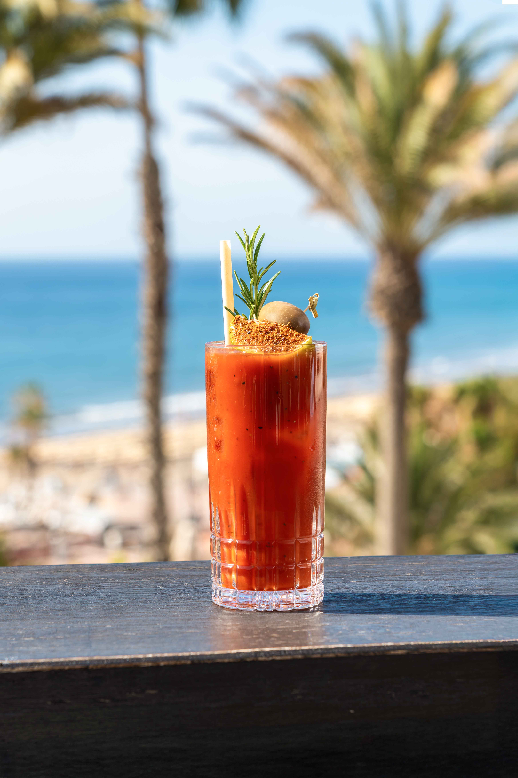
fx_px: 1856
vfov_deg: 23.6
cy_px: 389
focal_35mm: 86
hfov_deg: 15.9
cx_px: 259
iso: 125
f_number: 8
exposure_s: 1/200
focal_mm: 86
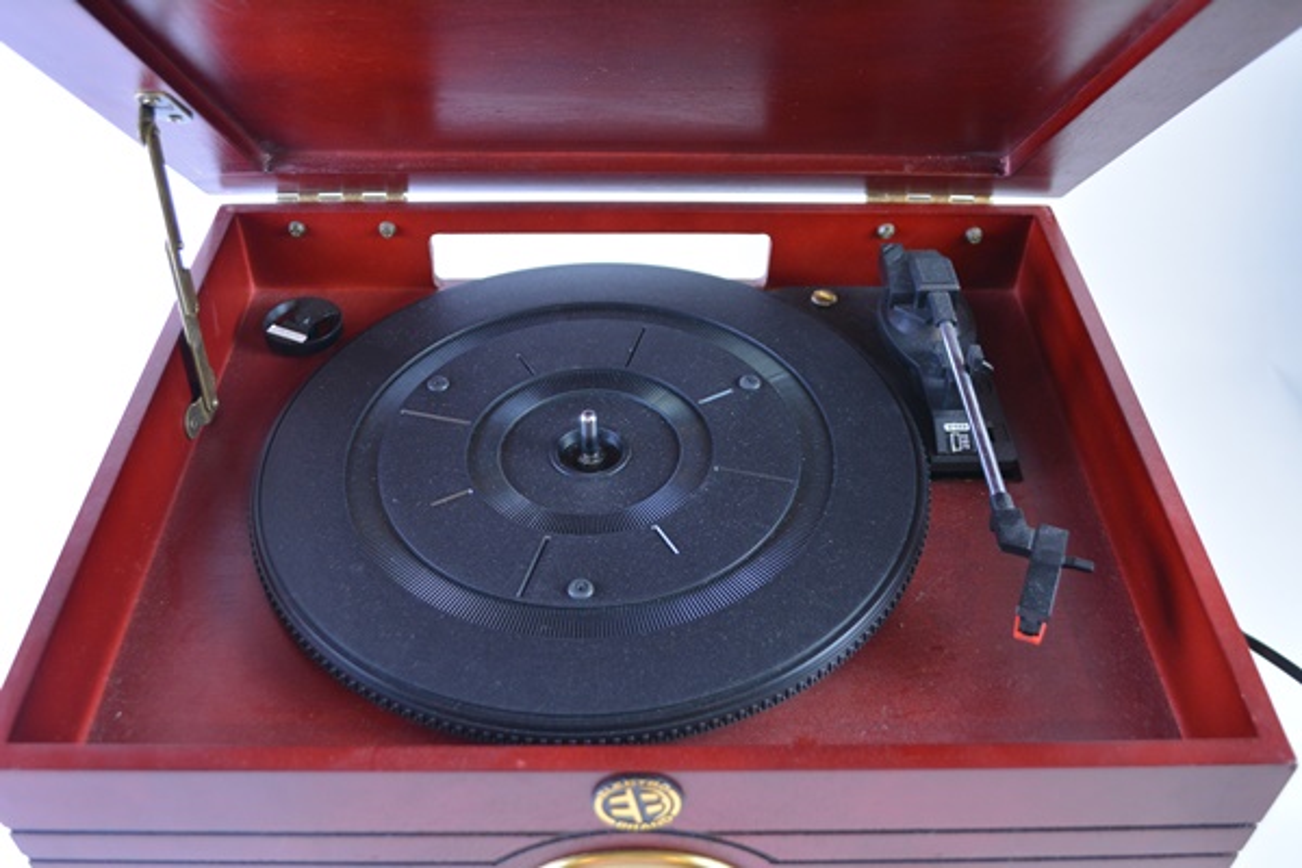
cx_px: 651
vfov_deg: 40.0
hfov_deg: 57.2
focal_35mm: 33
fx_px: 1193
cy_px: 434
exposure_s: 1/60
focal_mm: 22
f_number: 4
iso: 800
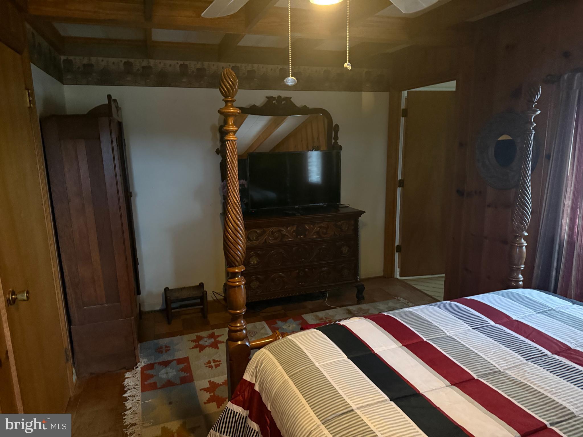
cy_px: 218
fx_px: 404
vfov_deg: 56.8
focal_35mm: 24
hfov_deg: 71.6
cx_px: 292
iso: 1600
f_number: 1.78
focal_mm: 6.76
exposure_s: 1/30
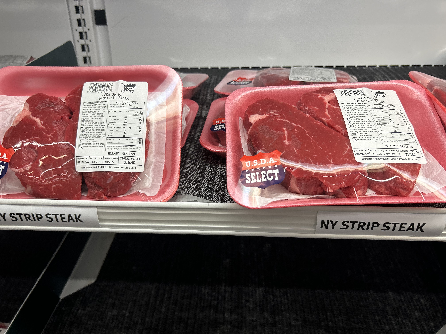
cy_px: 167
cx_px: 223
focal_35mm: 26
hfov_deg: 67.3
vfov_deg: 53.1
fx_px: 335
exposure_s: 1/206
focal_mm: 5.7
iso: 40
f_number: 1.5
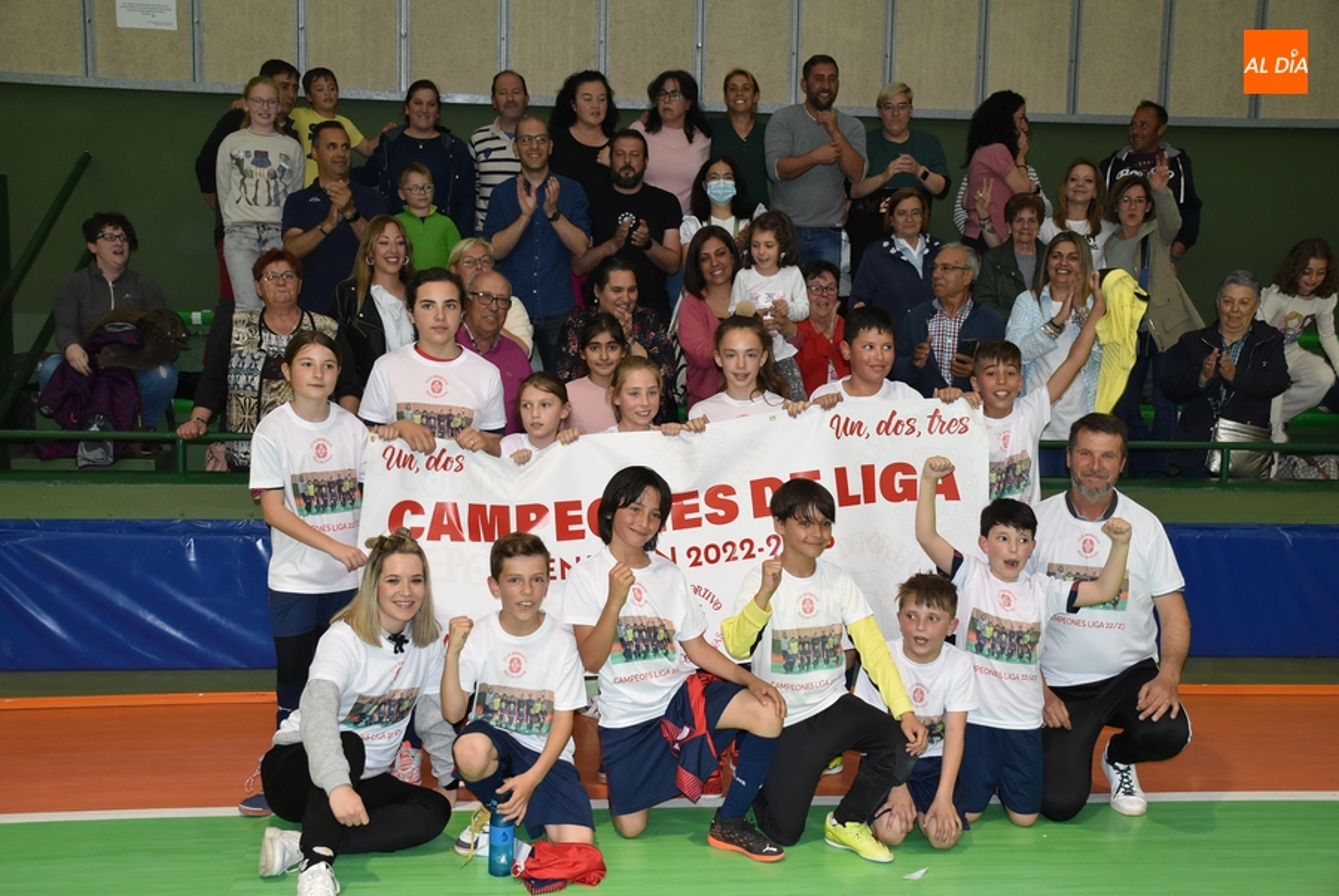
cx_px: 670
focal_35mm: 39
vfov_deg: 34.3
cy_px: 448
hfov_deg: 49.5
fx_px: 1452
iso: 800
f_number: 4.5
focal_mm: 26
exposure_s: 1/80
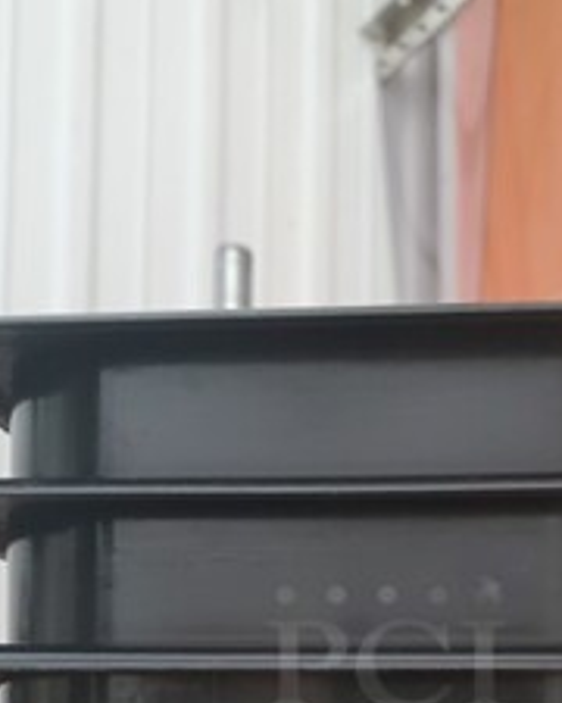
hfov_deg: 31.1
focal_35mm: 48
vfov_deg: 35.9
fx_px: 998
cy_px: 662
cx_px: 387
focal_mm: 4.3
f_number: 1.5
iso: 400
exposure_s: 1/40
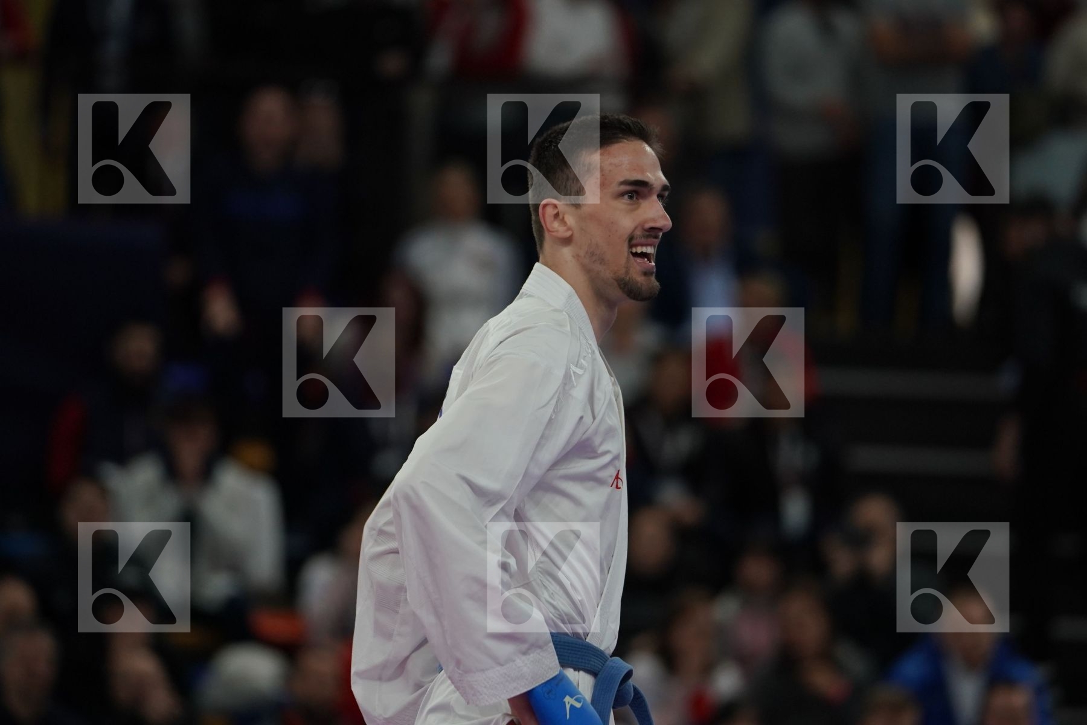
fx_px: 9058
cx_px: 544
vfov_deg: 4.6
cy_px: 362
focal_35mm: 300
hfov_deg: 6.9
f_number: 2.8
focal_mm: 200
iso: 1000
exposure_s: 1/1000
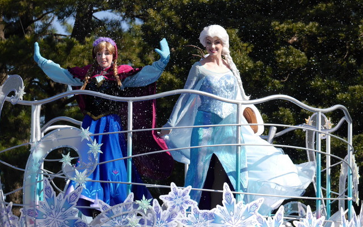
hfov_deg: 10.6
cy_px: 122
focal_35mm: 198
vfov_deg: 6.6
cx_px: 181
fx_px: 1959
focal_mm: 93
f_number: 6.3
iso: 160
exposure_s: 1/400
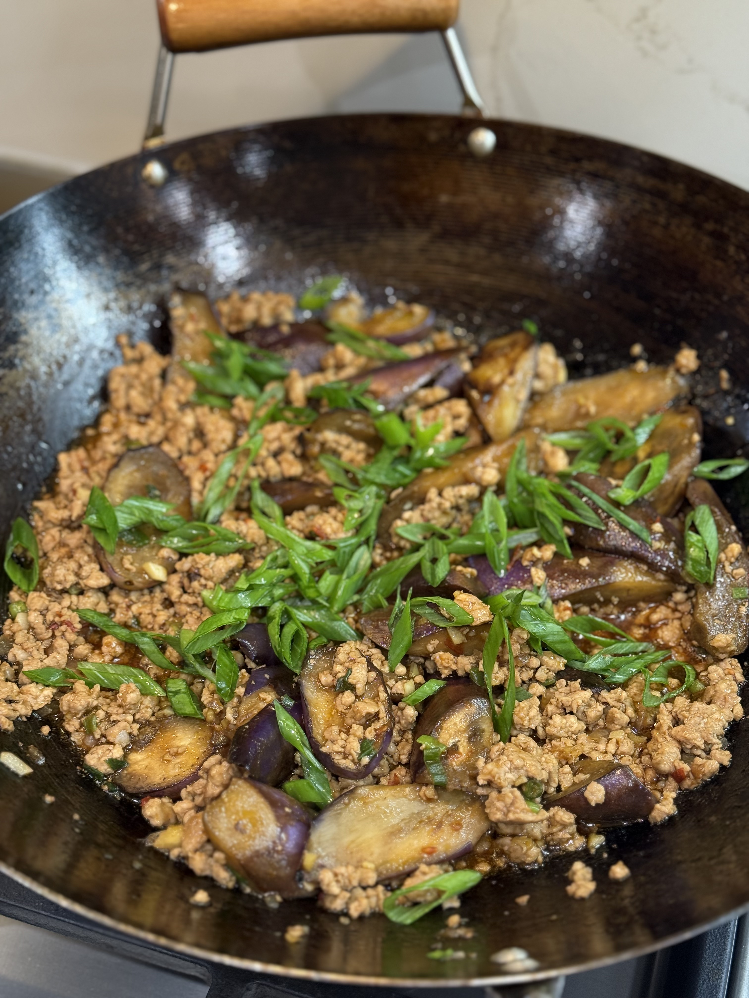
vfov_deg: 39.7
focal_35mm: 48
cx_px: 374
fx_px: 1385
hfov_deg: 30.3
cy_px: 499
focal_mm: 6.76
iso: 160
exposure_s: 1/60
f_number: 1.78
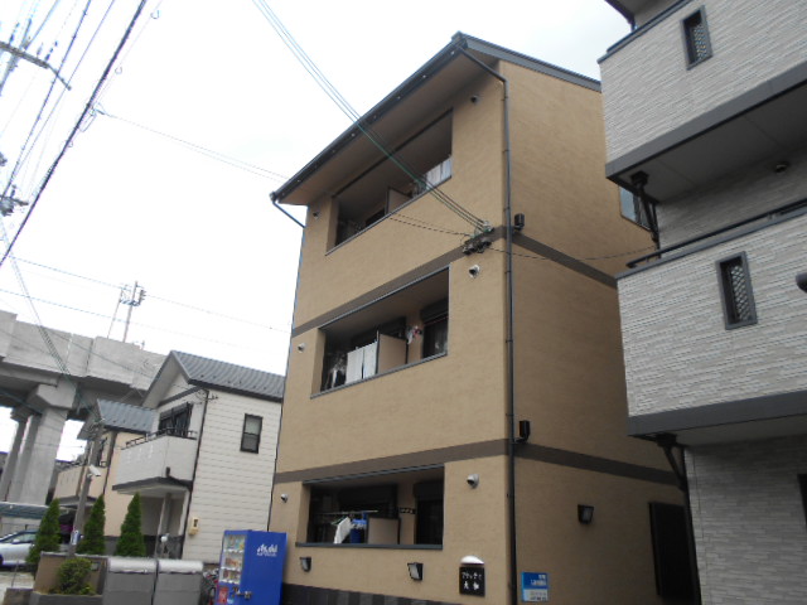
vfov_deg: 53.1
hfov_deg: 67.3
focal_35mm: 26
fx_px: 606
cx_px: 404
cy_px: 302
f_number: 3.2
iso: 80
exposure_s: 1/320
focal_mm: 4.6
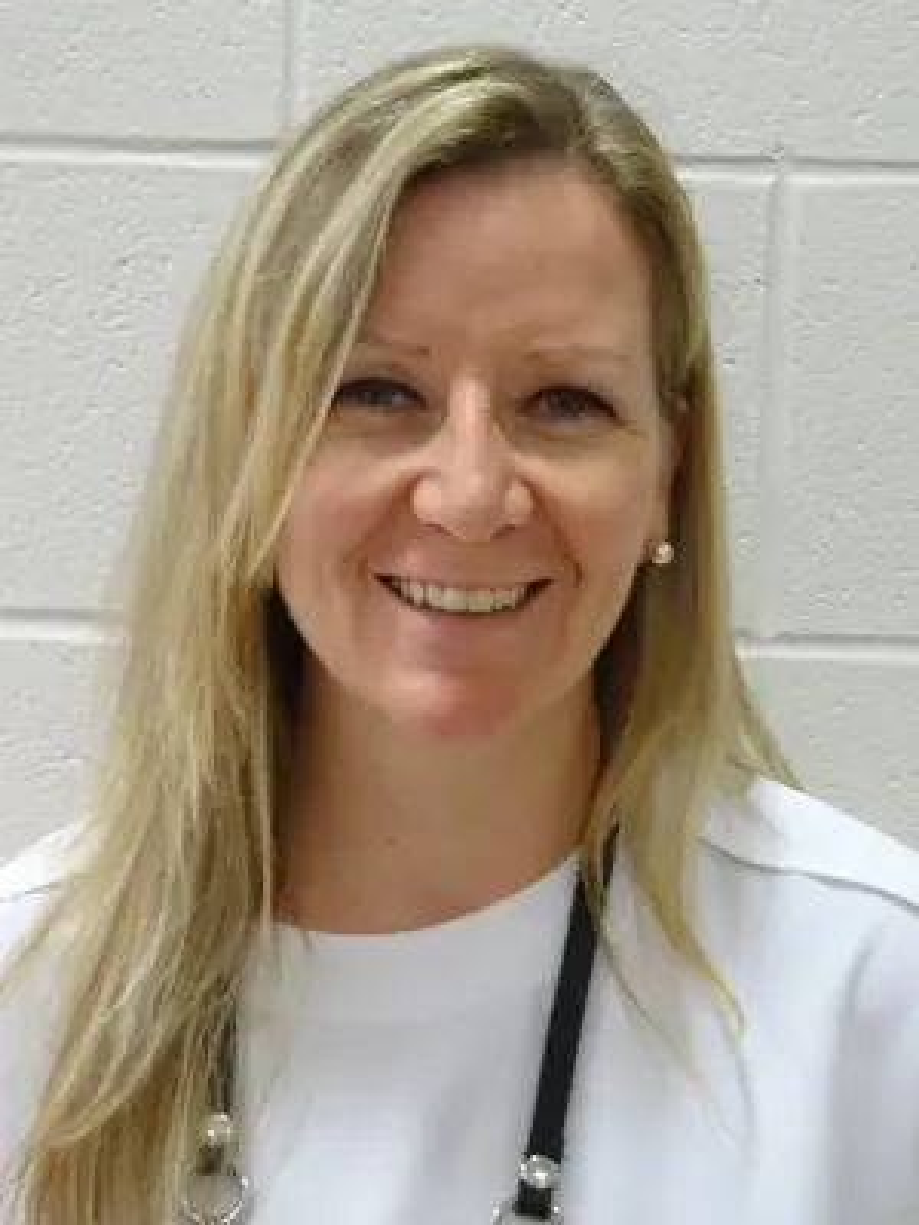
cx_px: 460
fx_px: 1770
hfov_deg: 29.1
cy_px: 612
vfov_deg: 38.2
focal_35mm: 50
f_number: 4.5
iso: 800
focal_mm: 8.51
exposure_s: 1/50
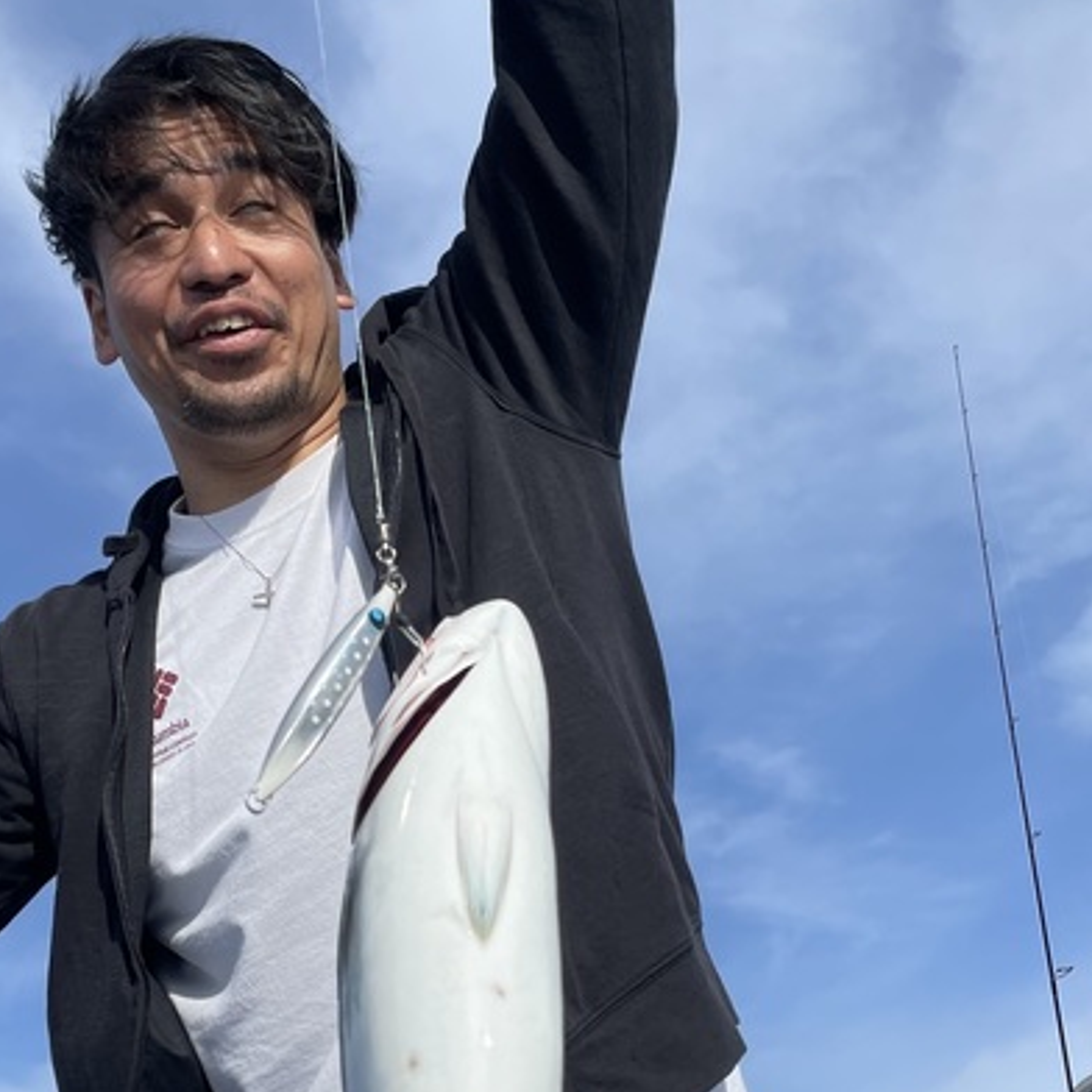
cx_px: 423
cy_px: 758
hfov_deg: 33.9
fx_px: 1785
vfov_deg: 33.6
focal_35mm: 50
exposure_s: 1/4464
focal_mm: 4.2
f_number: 1.6
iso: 32
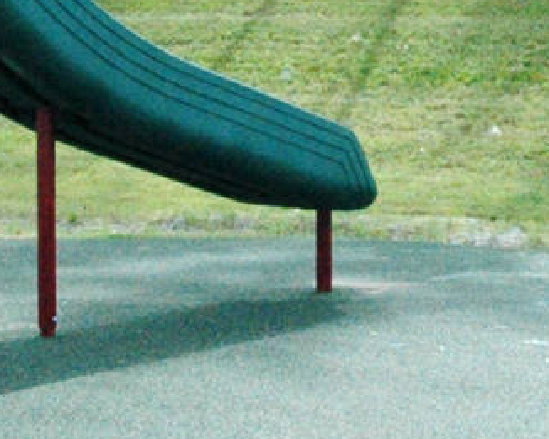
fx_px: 2731
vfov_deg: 9.2
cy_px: 153
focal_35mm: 168
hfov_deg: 11.4
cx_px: 467
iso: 1000
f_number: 13
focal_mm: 18
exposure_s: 1/640
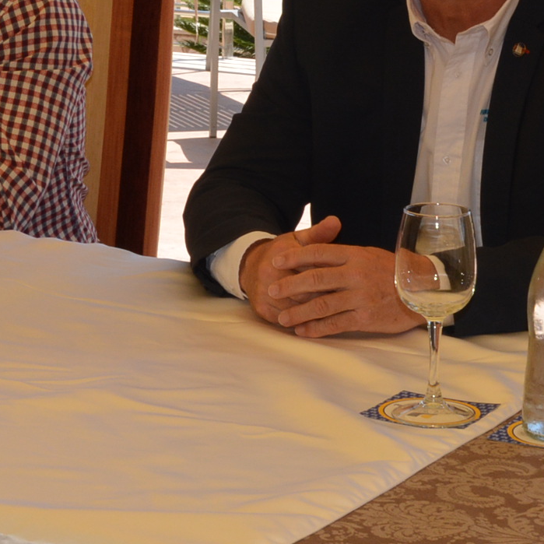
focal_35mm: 142
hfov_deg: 12.3
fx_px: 2525
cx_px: 237
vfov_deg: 12.1
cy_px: -16
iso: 400
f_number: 16
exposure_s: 1/200
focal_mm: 26
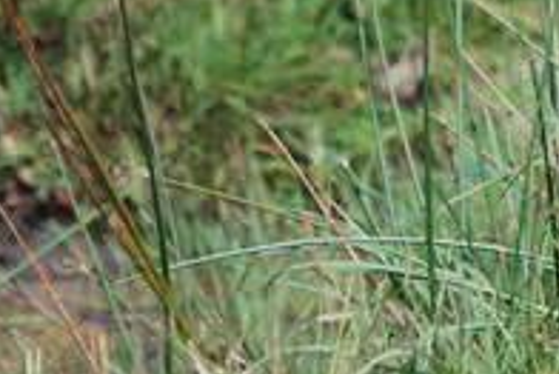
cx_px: 878
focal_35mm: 2148
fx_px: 33377
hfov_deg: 1.0
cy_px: 228
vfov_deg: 0.6
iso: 110
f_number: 5.6
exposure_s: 1/400
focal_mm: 400
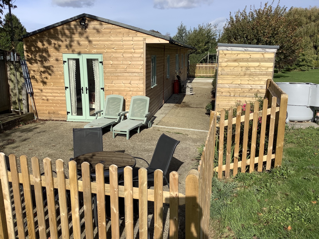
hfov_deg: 58.4
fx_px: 286
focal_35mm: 31
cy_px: 120
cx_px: 160
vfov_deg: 45.4
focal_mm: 3.3
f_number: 2.4
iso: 25
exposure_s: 1/1404
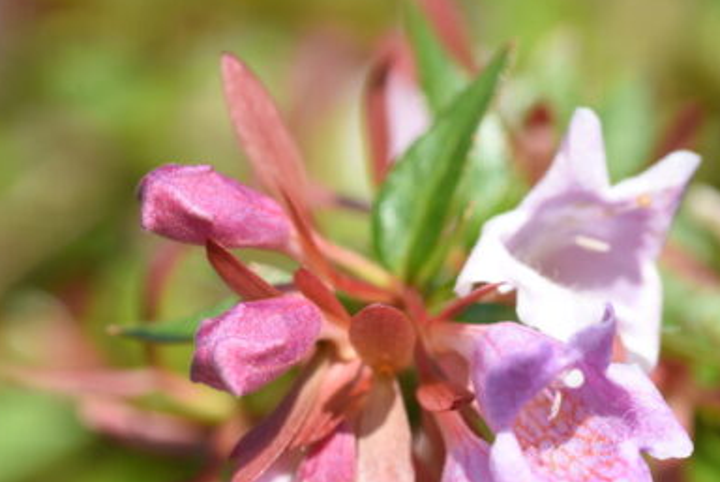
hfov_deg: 11.4
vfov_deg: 7.6
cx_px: 546
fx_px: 3604
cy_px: 442
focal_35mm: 180
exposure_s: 1/250
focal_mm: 90
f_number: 14
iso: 220
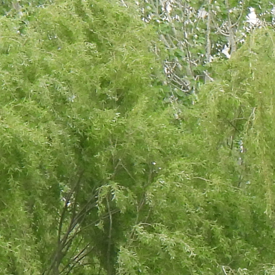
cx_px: 795
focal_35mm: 2949
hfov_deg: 0.6
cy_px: 584
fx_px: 26505
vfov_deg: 0.6
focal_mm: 98.1
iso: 360
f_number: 5
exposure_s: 1/250
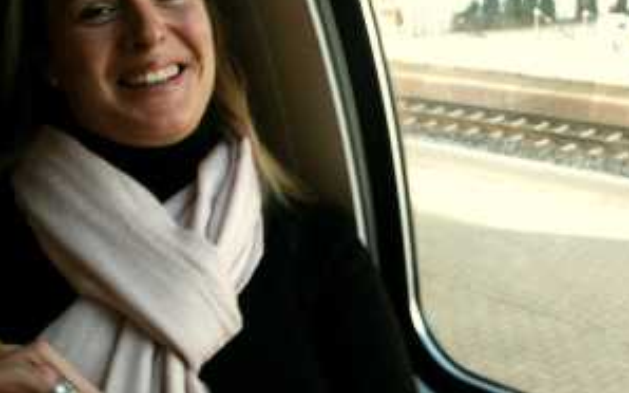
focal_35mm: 47
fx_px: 805
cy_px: 119
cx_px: 312
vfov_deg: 27.2
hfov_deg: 42.7
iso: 100
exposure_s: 1/45
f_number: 3
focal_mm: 7.19
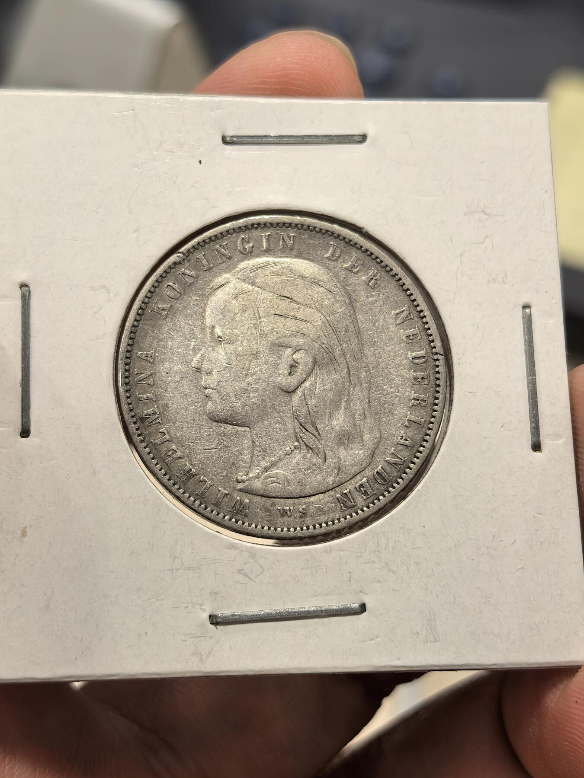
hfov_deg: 27.0
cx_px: 292
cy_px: 389
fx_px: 1215
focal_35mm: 54
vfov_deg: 35.5
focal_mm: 6.98
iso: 160
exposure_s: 1/50
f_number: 2
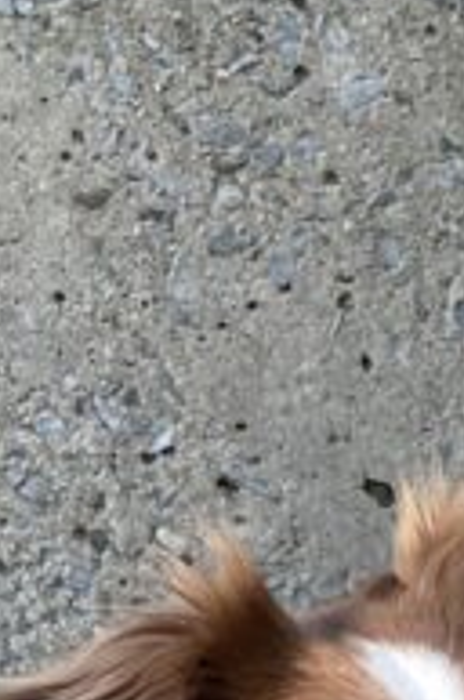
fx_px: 2542
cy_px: 1068
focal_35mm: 131
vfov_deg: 14.5
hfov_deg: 9.9
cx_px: 841
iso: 32
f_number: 1.6
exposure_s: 1/152
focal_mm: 4.2
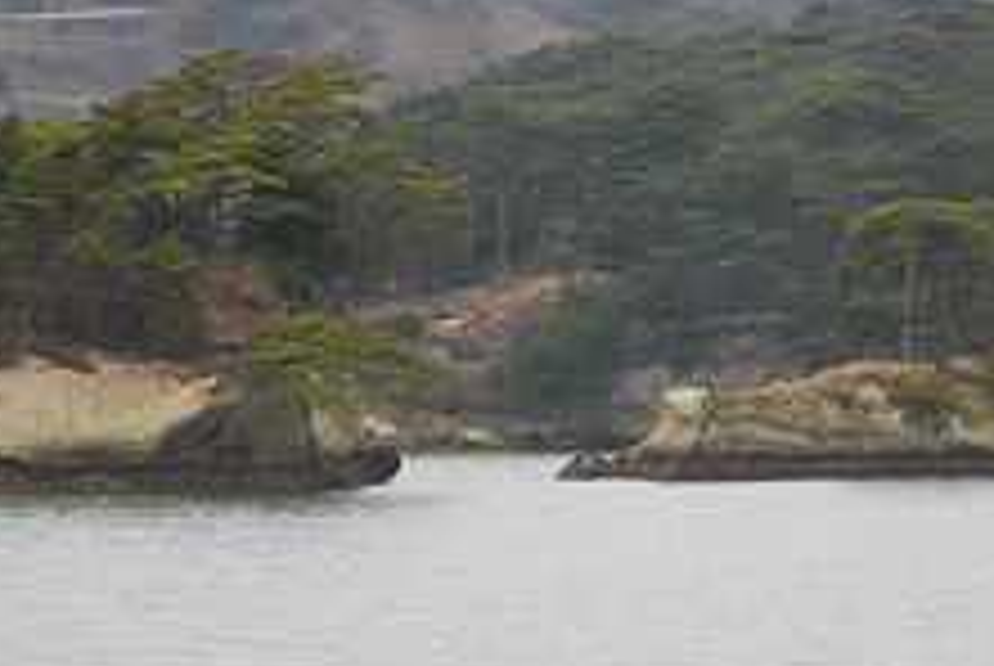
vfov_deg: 5.4
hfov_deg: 8.1
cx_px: 670
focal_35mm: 255
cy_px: 261
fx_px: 7050
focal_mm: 66
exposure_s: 1/400
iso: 200
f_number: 5.3
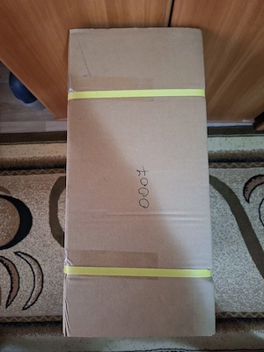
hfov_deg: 58.9
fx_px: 234
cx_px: 132
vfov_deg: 73.9
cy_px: 176
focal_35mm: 23
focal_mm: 5.54
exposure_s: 1/20
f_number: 1.8
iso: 500
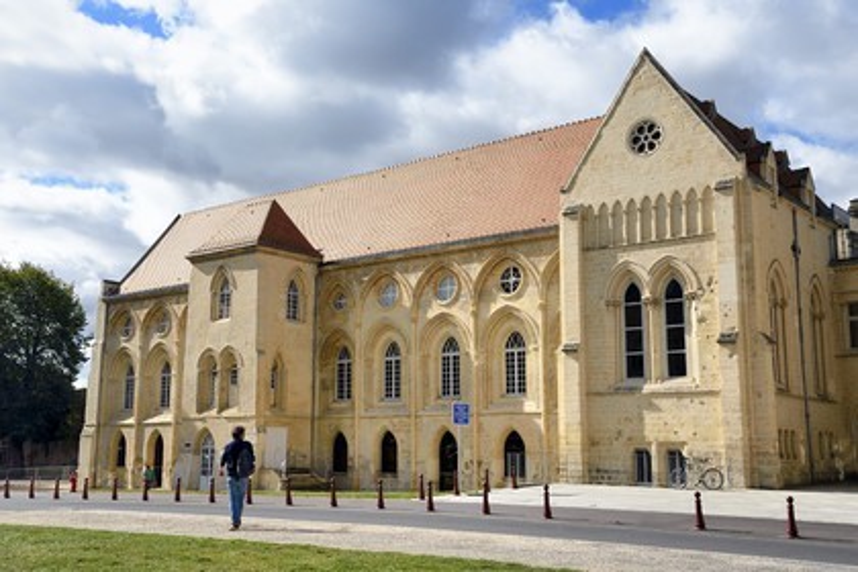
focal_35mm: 40
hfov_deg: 48.5
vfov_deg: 33.4
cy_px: 286
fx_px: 953
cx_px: 429
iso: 200
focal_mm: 40
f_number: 14
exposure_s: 1/250
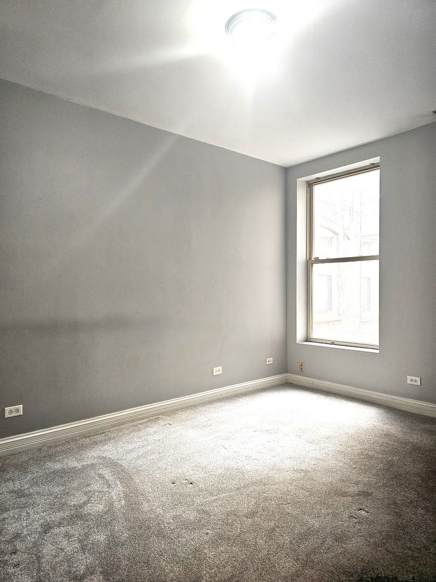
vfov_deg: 73.9
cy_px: 291
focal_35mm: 23
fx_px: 386
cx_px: 218
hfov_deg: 58.9
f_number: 1.7
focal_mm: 6.3
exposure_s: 1/120
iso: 320
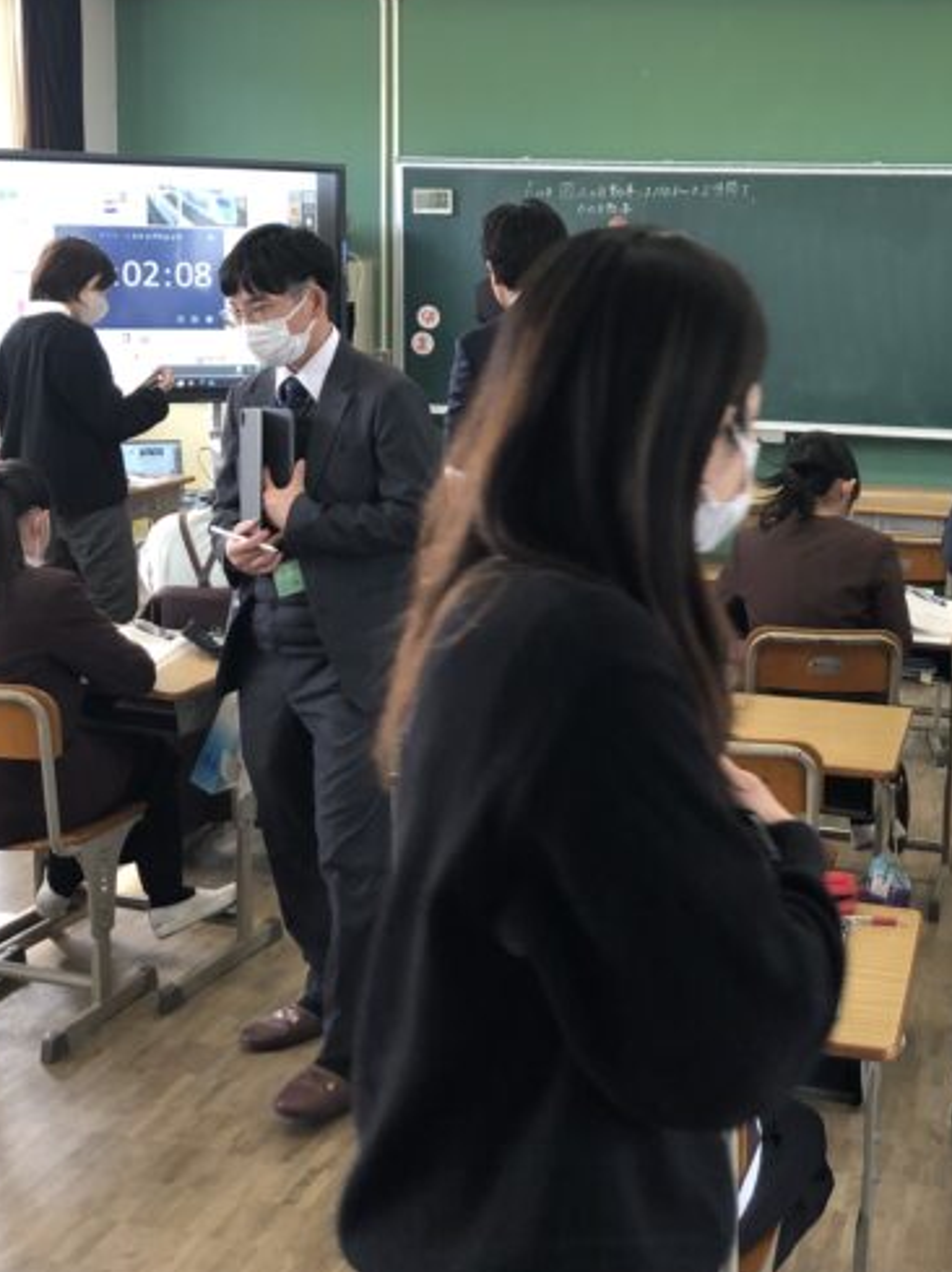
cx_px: 658
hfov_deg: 30.5
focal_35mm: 47
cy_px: 529
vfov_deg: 40.3
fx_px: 1726
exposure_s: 1/120
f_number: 1.8
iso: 100
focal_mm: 3.99
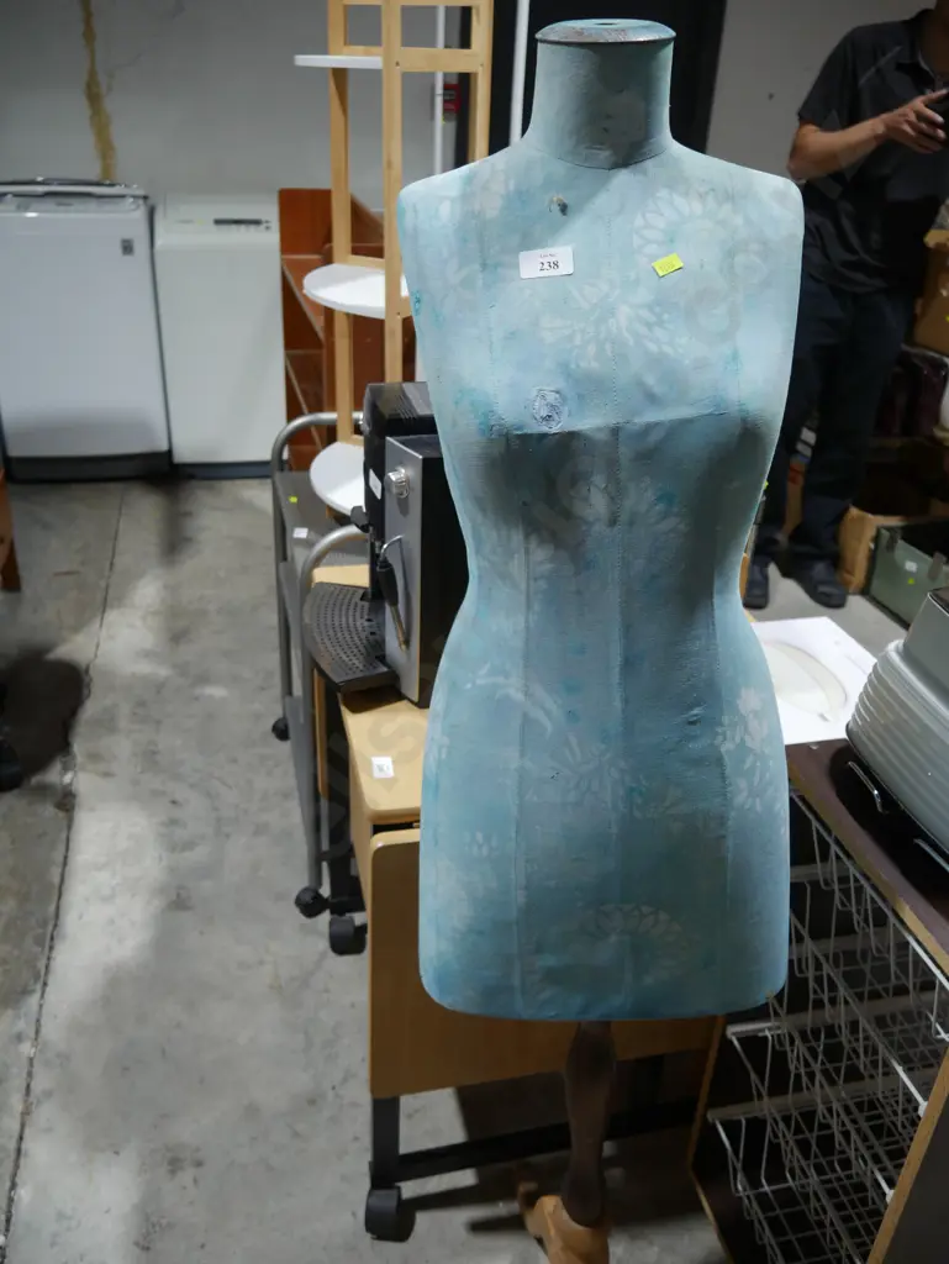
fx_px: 1023
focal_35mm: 28
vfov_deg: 63.4
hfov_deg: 49.8
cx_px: 474
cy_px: 632
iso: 200
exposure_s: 1/80
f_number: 3.5
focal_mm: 14
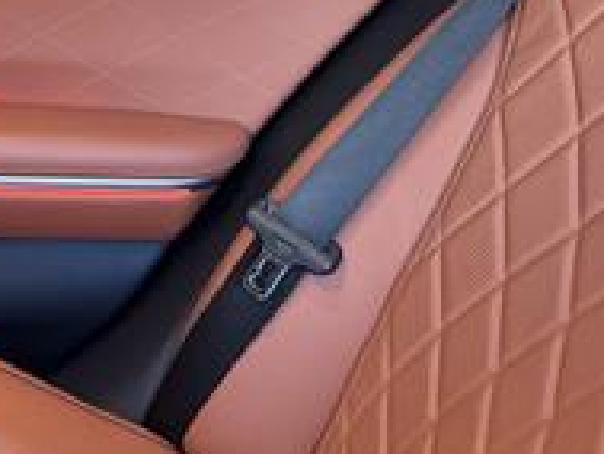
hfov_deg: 27.0
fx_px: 1117
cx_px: -109
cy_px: -51
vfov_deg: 21.7
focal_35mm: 64
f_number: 1.78
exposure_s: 1/40
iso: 1000
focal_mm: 6.76
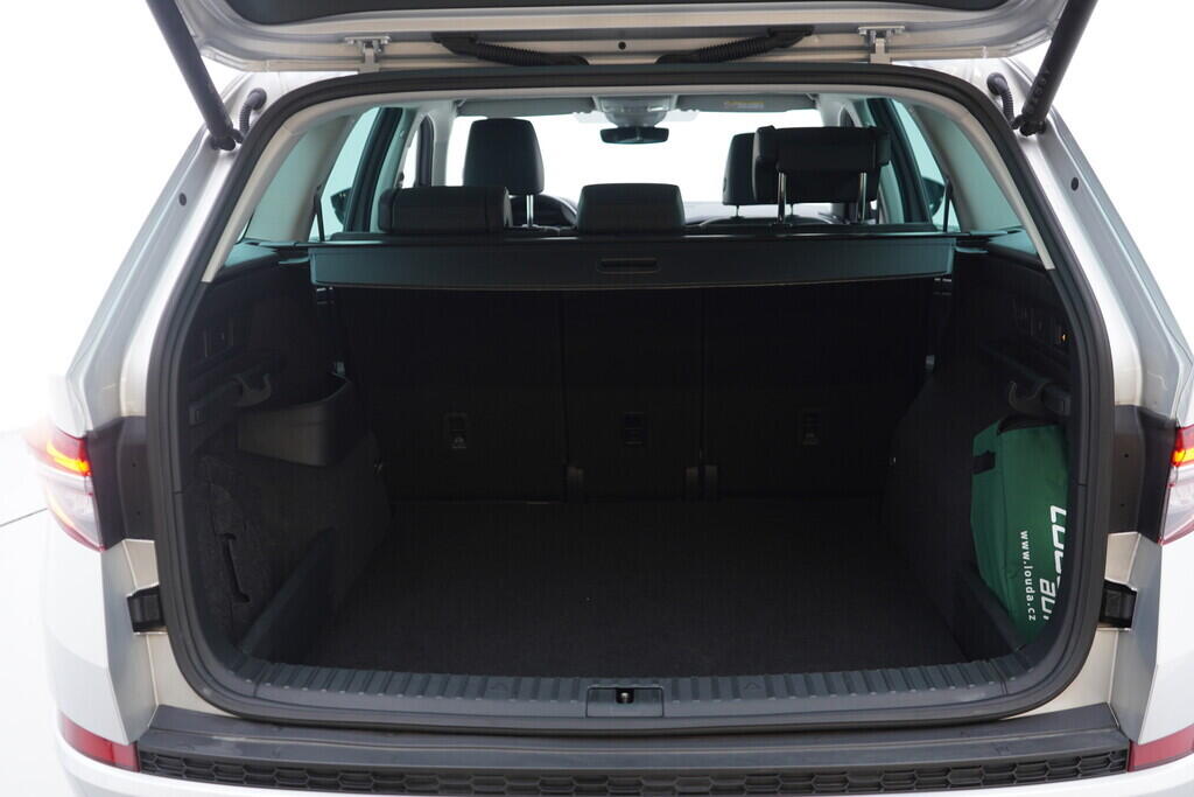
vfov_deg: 36.9
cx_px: 597
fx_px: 1194
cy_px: 398
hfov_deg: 53.1
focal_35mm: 36
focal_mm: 24
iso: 160
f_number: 2.8
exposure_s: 1/40
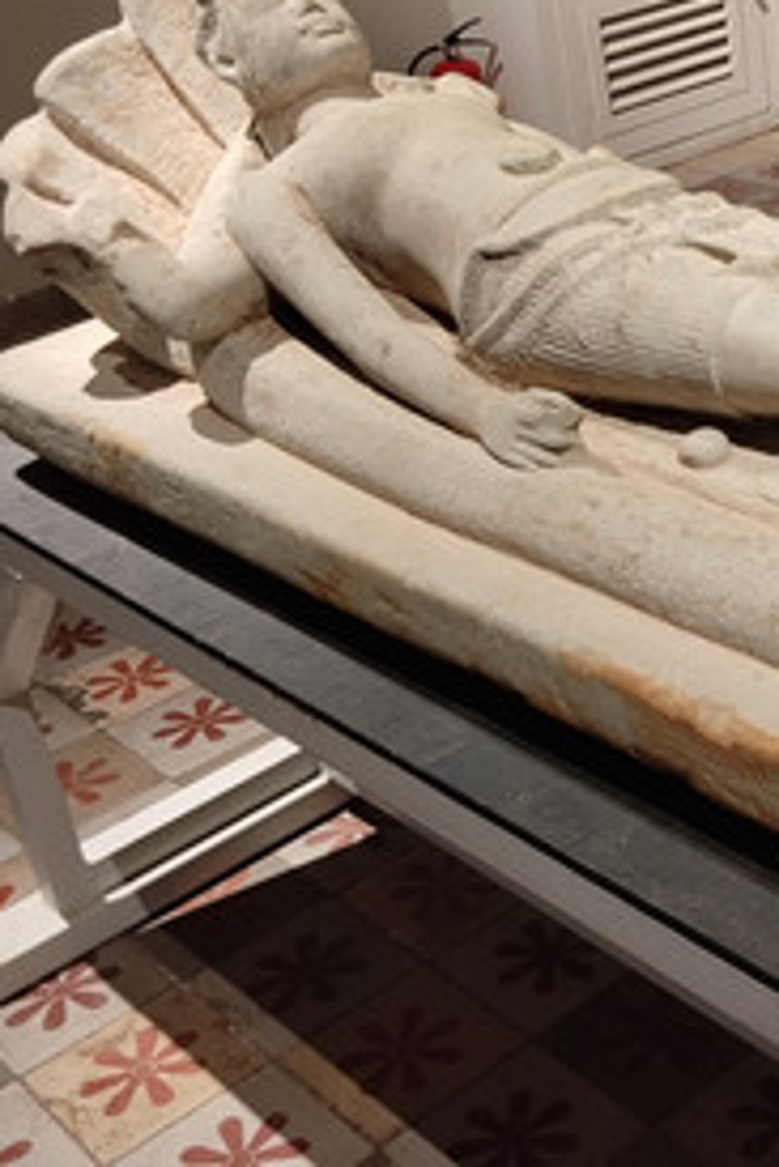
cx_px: 813
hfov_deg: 23.4
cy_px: 500
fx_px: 1783
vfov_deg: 36.2
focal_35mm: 55
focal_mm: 4.22
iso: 200
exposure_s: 1/33.3
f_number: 1.8
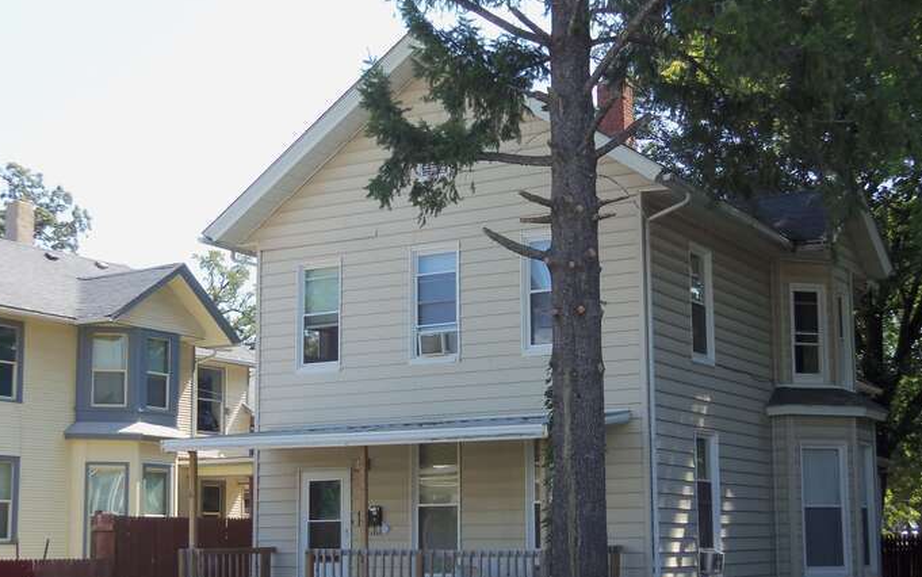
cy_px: 332
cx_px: 498
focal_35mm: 61
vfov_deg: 21.3
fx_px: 1533
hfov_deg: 33.5
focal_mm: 8.7
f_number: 4.6
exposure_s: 1/125
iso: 64
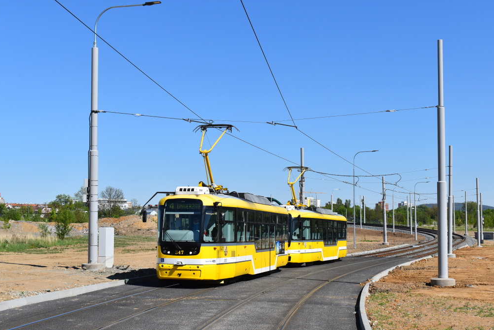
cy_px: 167
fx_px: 755
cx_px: 245
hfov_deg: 36.2
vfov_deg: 24.6
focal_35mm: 55
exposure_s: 1/500
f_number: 11
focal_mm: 36
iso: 200
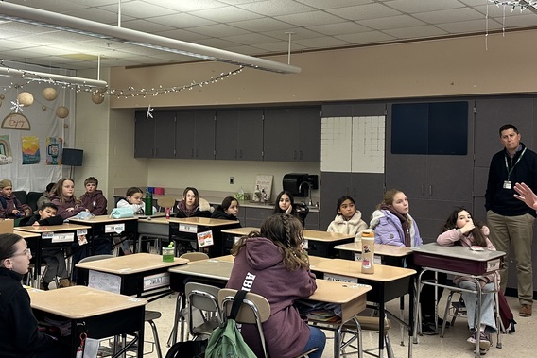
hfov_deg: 43.6
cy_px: 145
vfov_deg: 29.8
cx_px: 255
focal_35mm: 45
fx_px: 671
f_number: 1.78
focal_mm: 6.86
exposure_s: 1/120
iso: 160
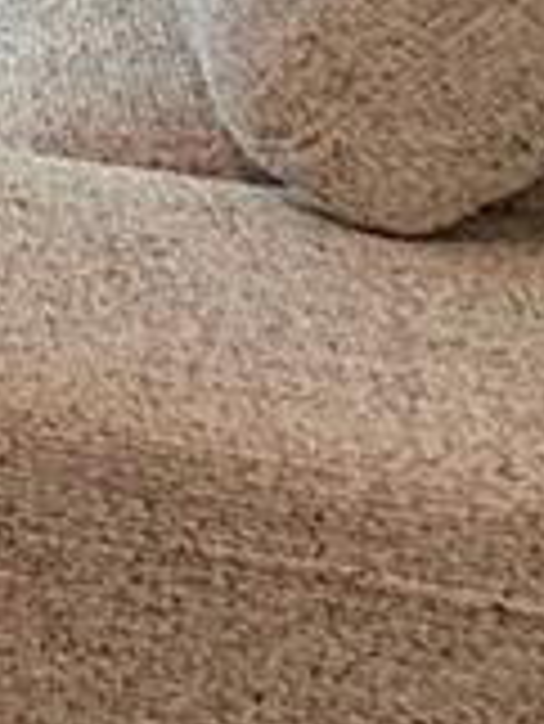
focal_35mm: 238
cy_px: -1632
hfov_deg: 4.7
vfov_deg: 7.2
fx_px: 4980
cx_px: -2594
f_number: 1.78
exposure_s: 1/332
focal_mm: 6.86
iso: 80
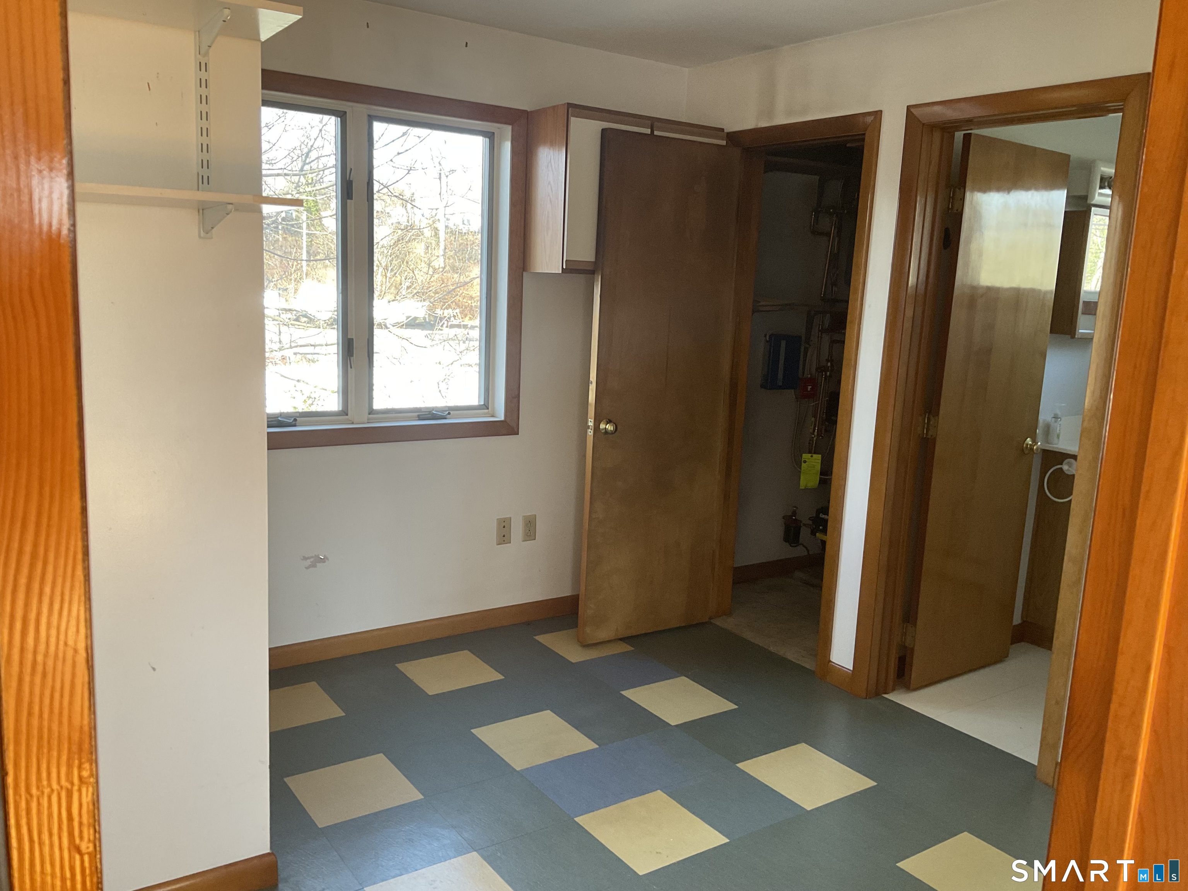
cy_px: 446
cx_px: 594
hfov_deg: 61.7
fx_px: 995
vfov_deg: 48.2
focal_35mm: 29
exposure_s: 1/60
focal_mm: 3
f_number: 1.8
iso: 64
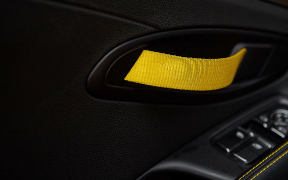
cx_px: 195
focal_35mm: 86
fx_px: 675
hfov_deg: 24.0
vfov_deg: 15.2
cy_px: 71
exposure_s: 1/1000
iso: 800
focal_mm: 48
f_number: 2.8
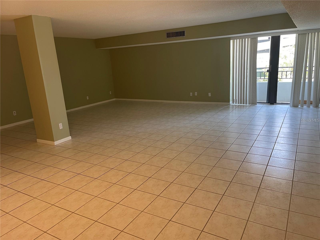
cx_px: 160
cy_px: 120
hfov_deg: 67.3
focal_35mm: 26
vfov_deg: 53.1
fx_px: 240
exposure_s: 1/60
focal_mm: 5.1
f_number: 1.6
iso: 80
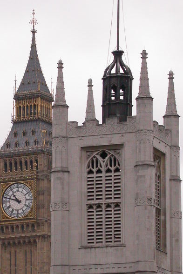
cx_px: 19
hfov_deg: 6.1
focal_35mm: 226
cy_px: 213
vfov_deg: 9.1
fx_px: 1722
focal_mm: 26
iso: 200
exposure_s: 1/250
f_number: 5.7
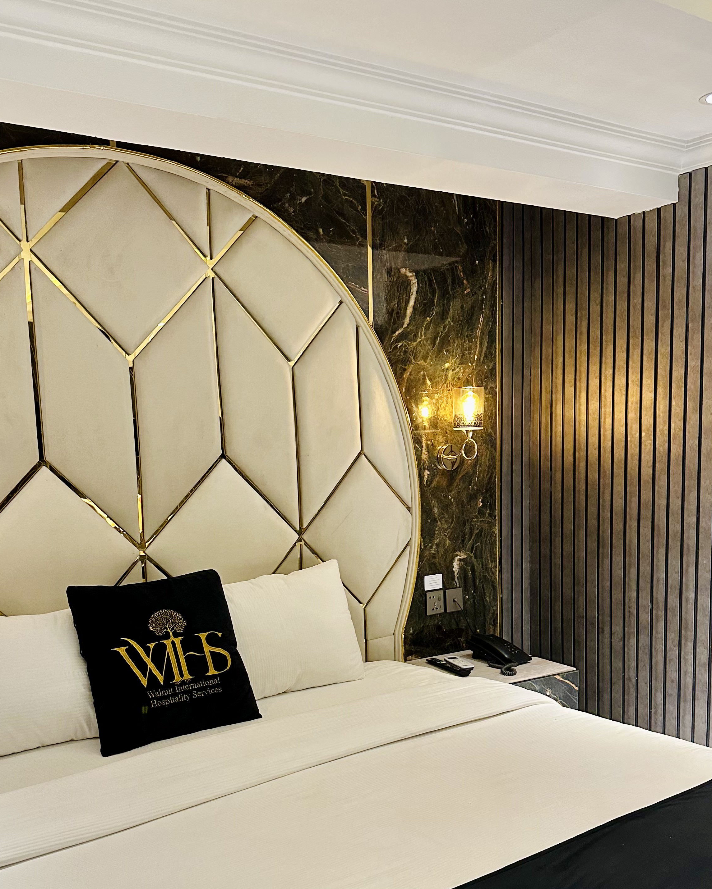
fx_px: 869
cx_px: 309
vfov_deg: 53.7
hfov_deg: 44.4
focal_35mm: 33
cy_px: 549
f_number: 1.78
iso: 320
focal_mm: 6.86
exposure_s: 1/60
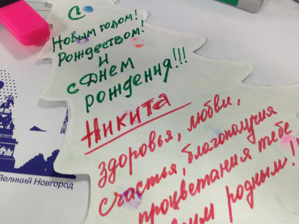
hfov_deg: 55.4
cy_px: 112
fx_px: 285
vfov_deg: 42.9
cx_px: 150
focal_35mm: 33
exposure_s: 1/20
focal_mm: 4.12
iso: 80
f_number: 2.4
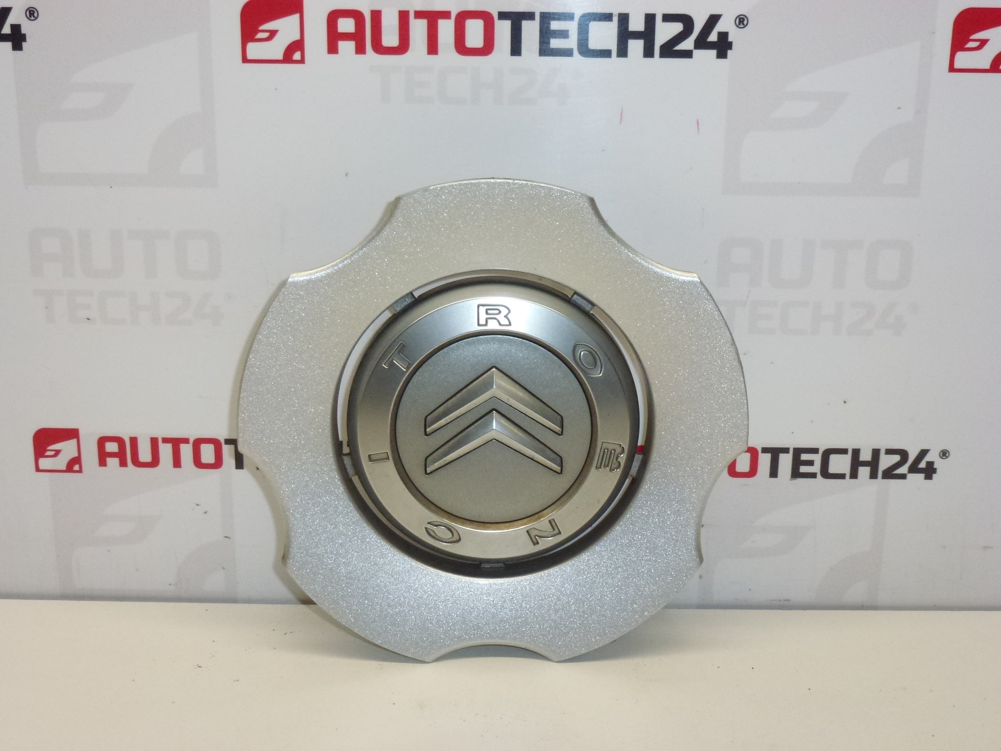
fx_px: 1301
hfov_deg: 42.1
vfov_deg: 32.2
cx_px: 500
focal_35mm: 45
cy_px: 376
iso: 400
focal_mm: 8
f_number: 4
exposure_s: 1/200
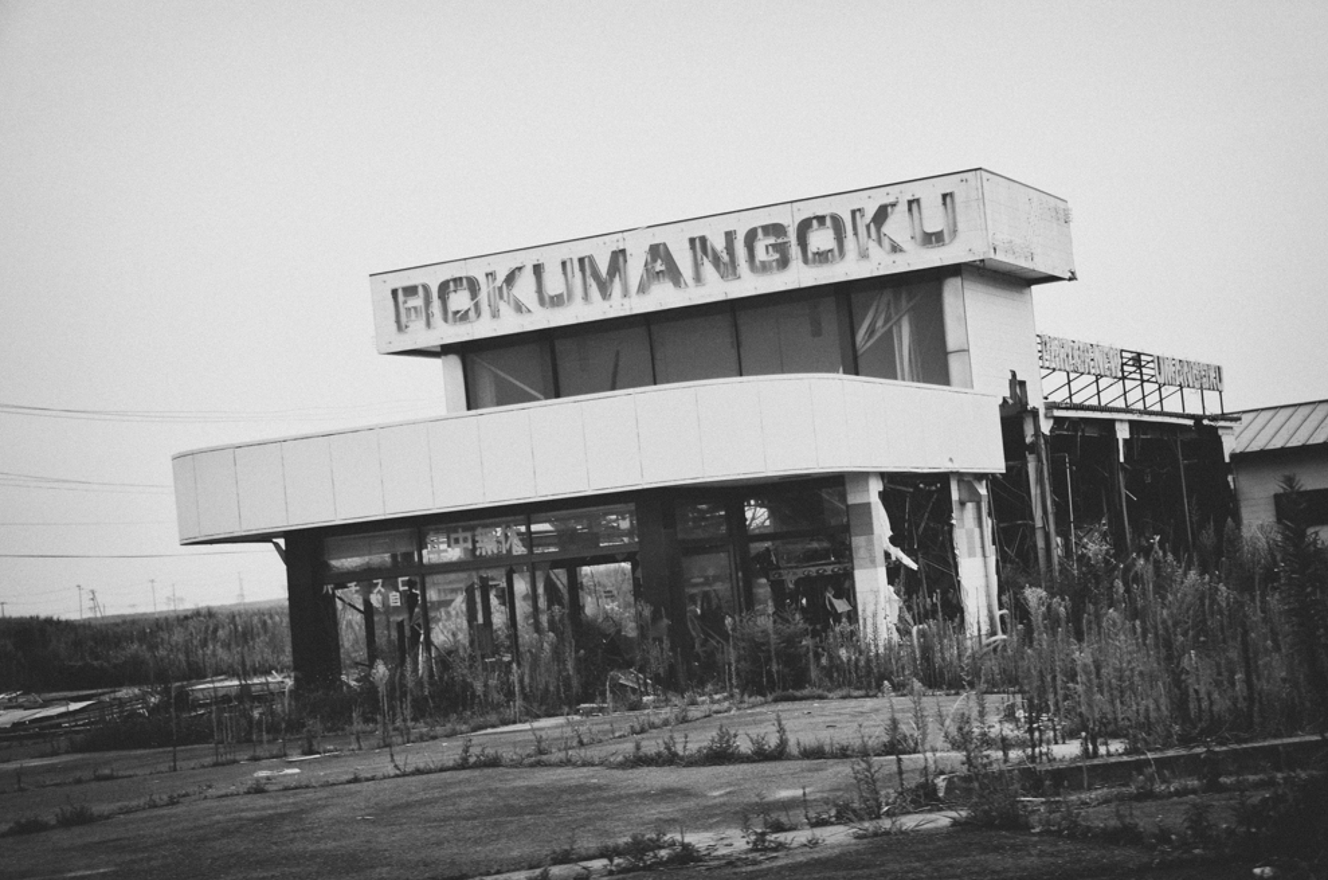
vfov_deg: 22.9
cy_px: 438
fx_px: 2172
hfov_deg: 34.0
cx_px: 682
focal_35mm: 59
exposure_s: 1/1000
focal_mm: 38
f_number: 4.2
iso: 180
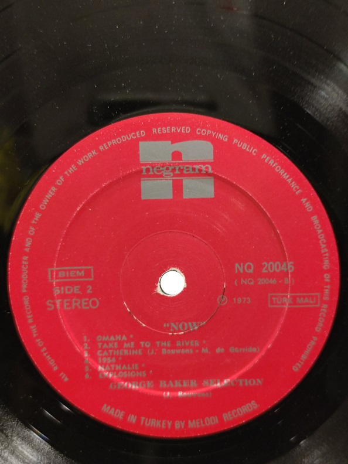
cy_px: 232
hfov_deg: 30.3
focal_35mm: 48
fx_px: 643
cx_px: 174
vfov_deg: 39.7
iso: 1362
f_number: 1.69
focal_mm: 6.72
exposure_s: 1/60
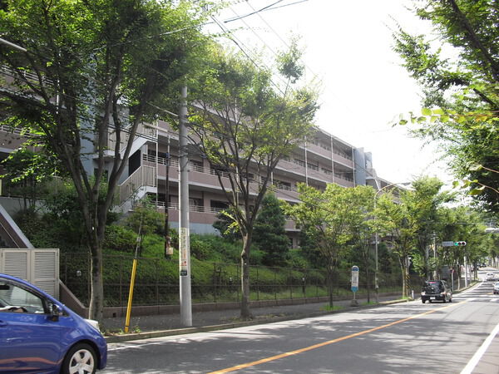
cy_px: 187
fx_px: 519
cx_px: 250
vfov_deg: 39.7
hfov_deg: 51.4
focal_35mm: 36
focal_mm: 6.3
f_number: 3.1
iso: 100
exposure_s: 1/320
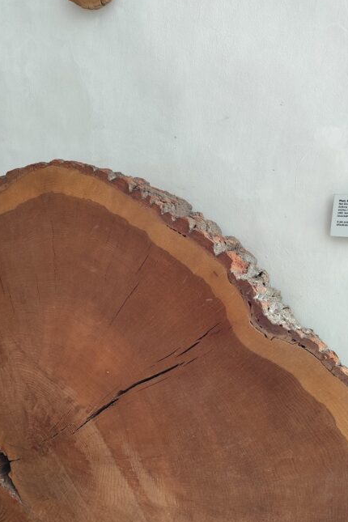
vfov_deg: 50.0
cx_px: 125
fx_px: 551
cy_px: 338
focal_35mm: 38
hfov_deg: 34.8
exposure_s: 1/50
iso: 1000
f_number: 1.65
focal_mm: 6.19
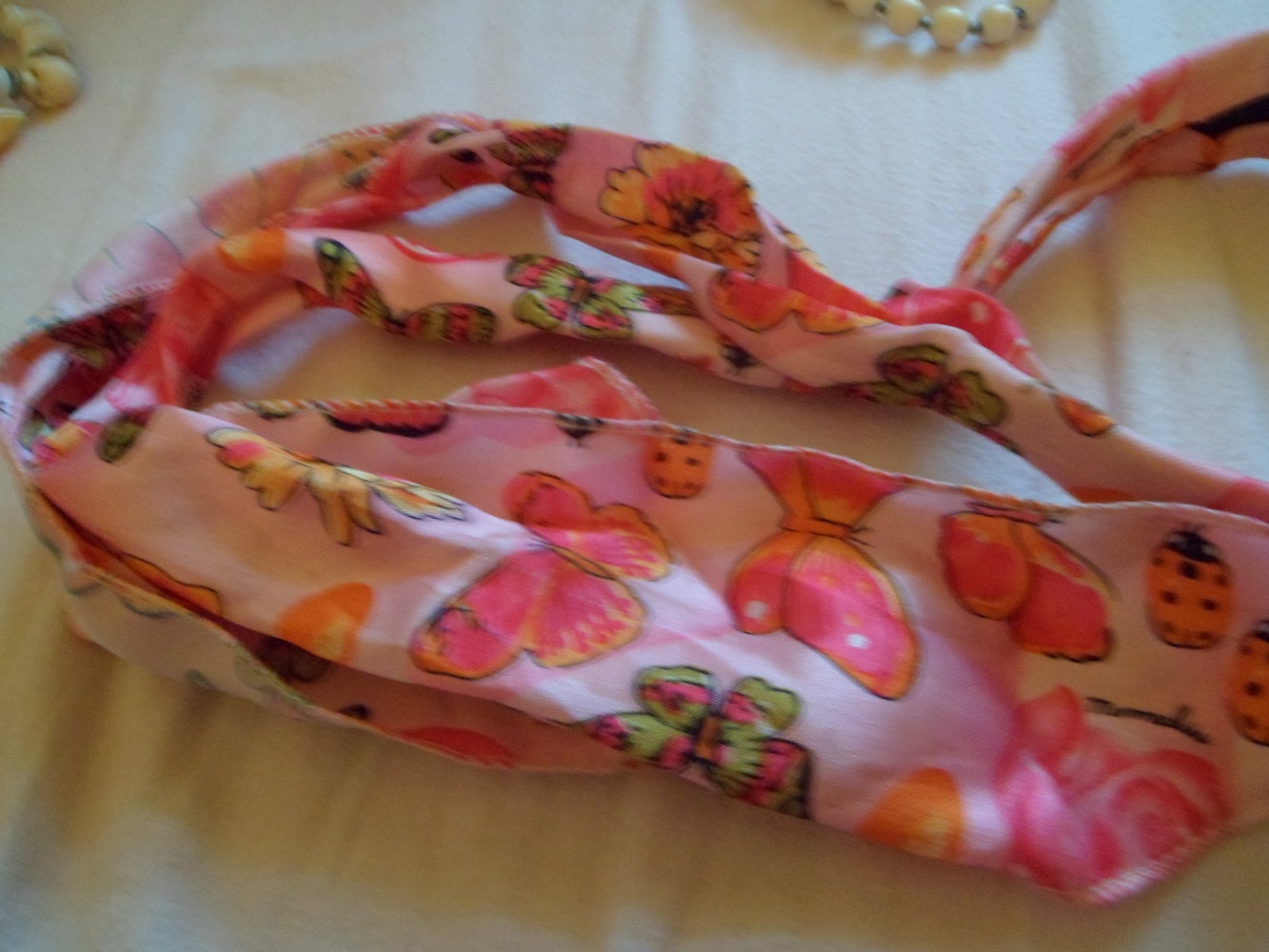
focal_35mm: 27
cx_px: 634
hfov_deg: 65.3
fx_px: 990
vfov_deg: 51.4
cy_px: 476
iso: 400
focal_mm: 4.9
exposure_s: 1/2
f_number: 3.3
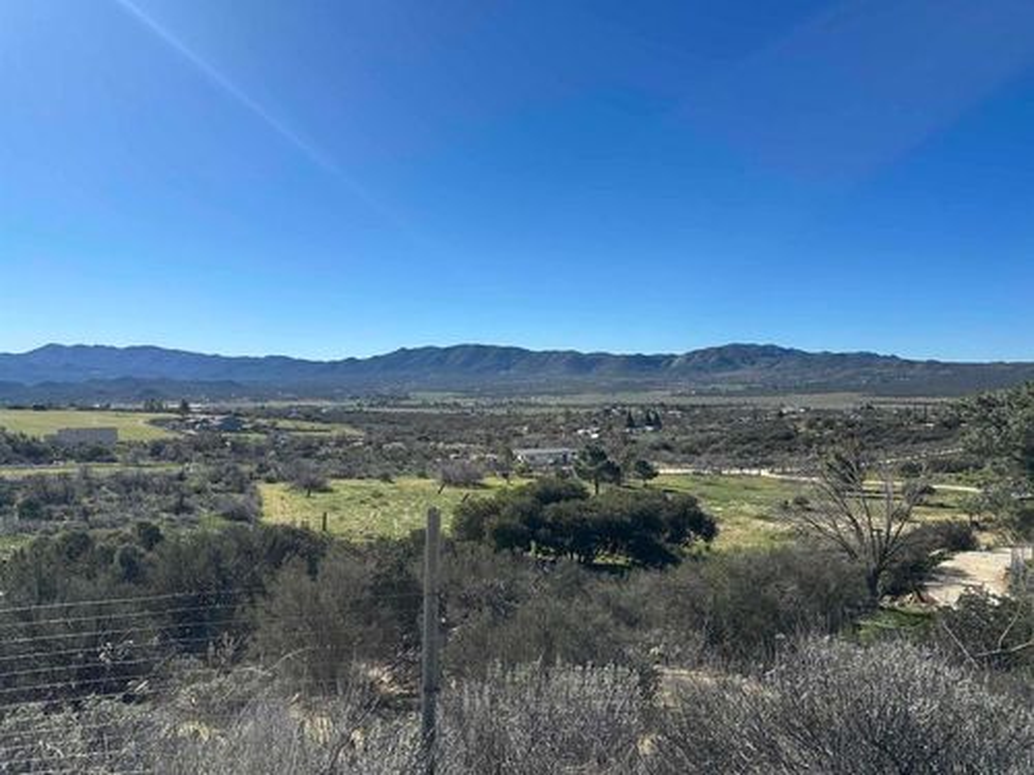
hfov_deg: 71.6
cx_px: 517
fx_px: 717
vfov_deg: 56.8
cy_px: 388
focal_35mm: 24
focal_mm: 6.86
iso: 80
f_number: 1.78
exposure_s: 1/5848
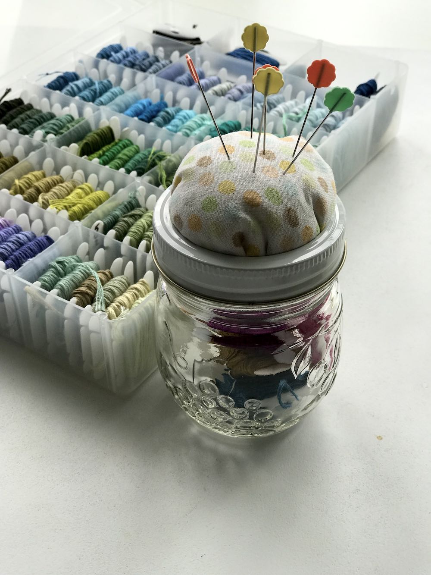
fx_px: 946
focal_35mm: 57
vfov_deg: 33.8
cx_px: 216
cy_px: 288
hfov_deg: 25.7
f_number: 2.8
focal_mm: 6.6
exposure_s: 1/120
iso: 20
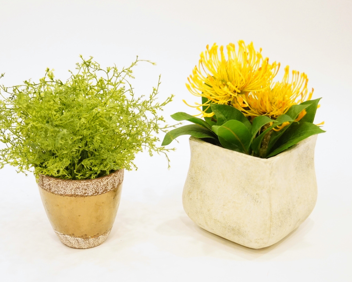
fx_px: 531
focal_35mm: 51
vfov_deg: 29.7
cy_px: 141
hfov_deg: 36.6
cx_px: 145
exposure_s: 1/50
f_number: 4.5
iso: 3200
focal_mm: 30
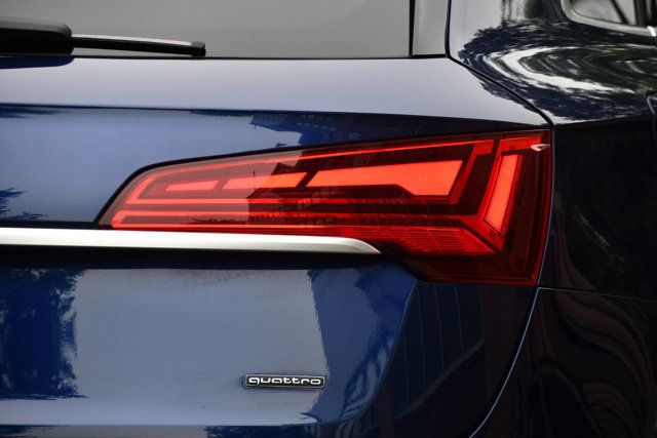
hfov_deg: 9.8
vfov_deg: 6.5
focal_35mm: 210
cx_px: 328
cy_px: 219
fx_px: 3833
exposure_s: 1/500
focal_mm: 140
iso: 360
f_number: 5.6
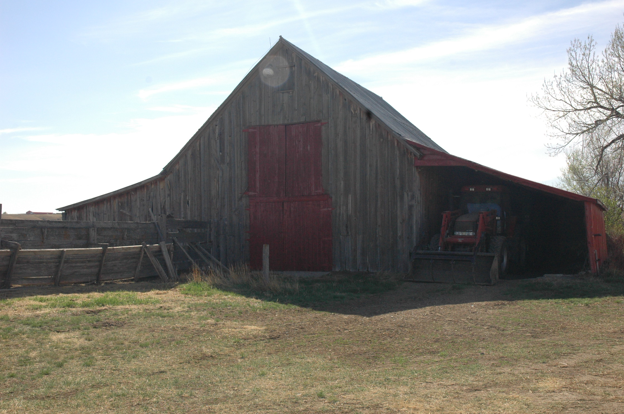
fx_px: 701
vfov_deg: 32.9
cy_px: 207
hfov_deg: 48.0
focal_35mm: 40
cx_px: 312
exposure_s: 1/250
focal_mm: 27
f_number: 8
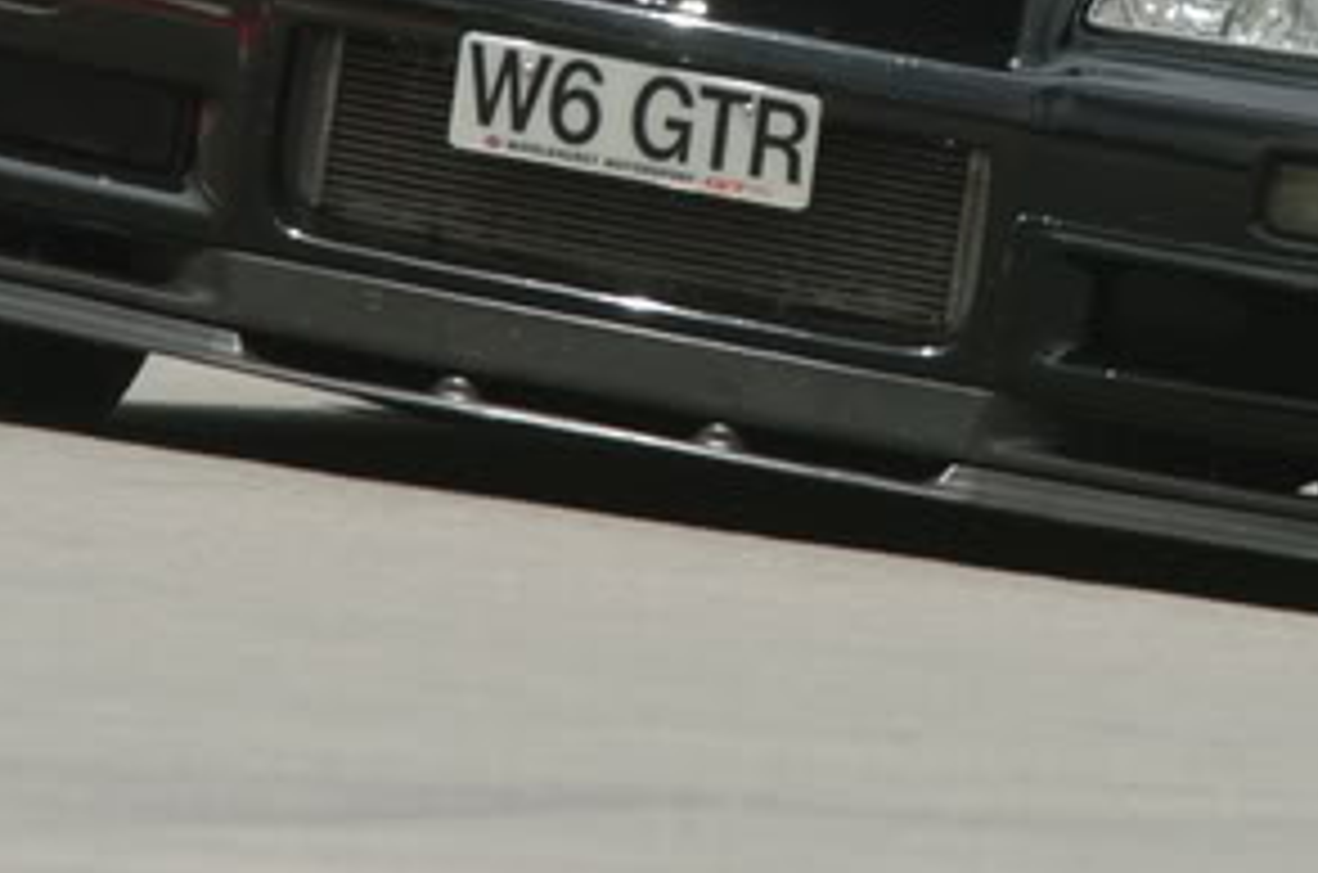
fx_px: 69081
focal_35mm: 1891
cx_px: 976
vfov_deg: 0.7
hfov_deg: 1.1
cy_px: -27
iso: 200
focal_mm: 600
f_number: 7.1
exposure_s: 1/400
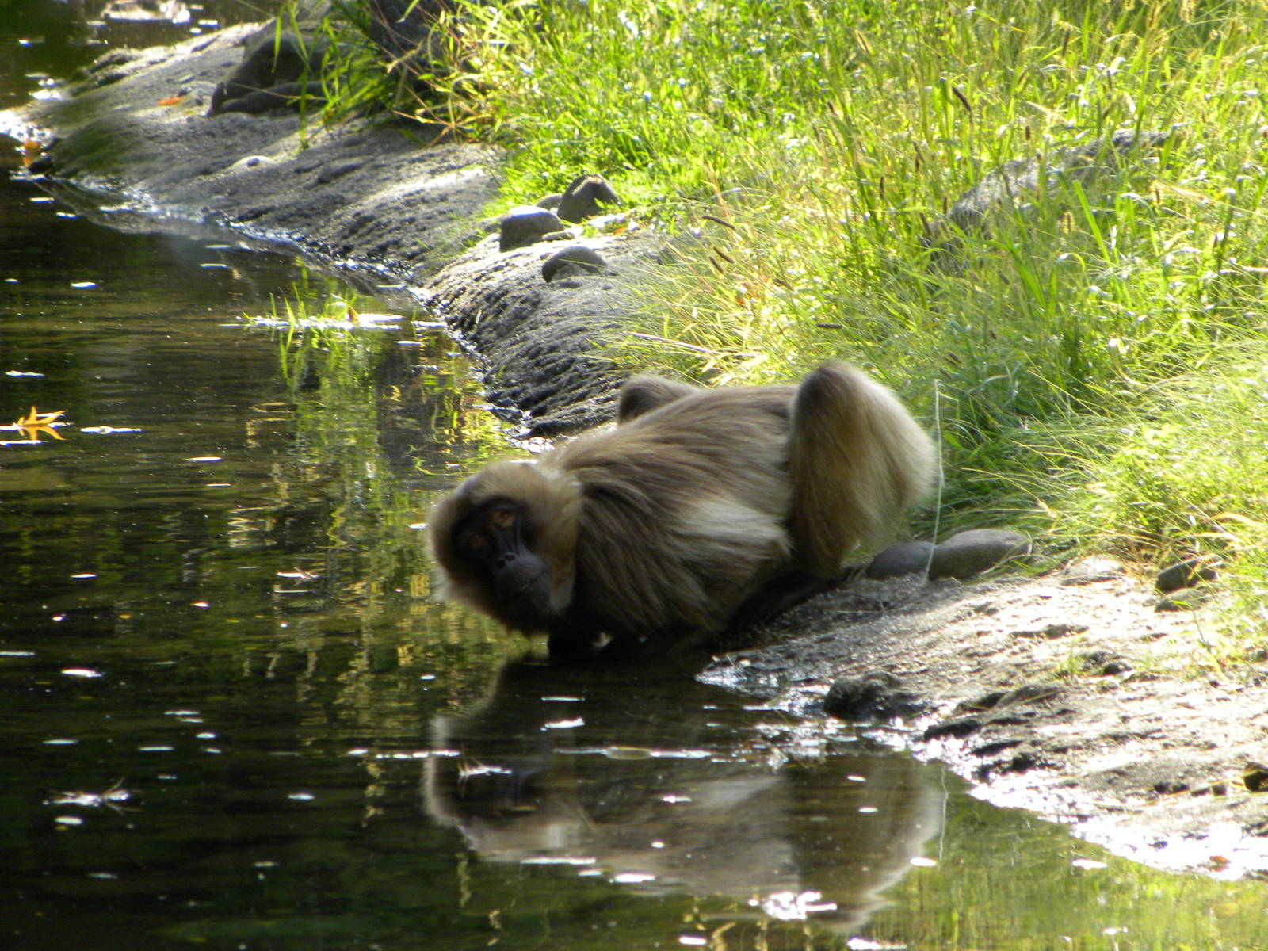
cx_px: 634
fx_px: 22857
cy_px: 476
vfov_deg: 2.4
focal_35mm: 624
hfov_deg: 3.2
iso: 156
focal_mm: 110.4
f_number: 5
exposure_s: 1/200
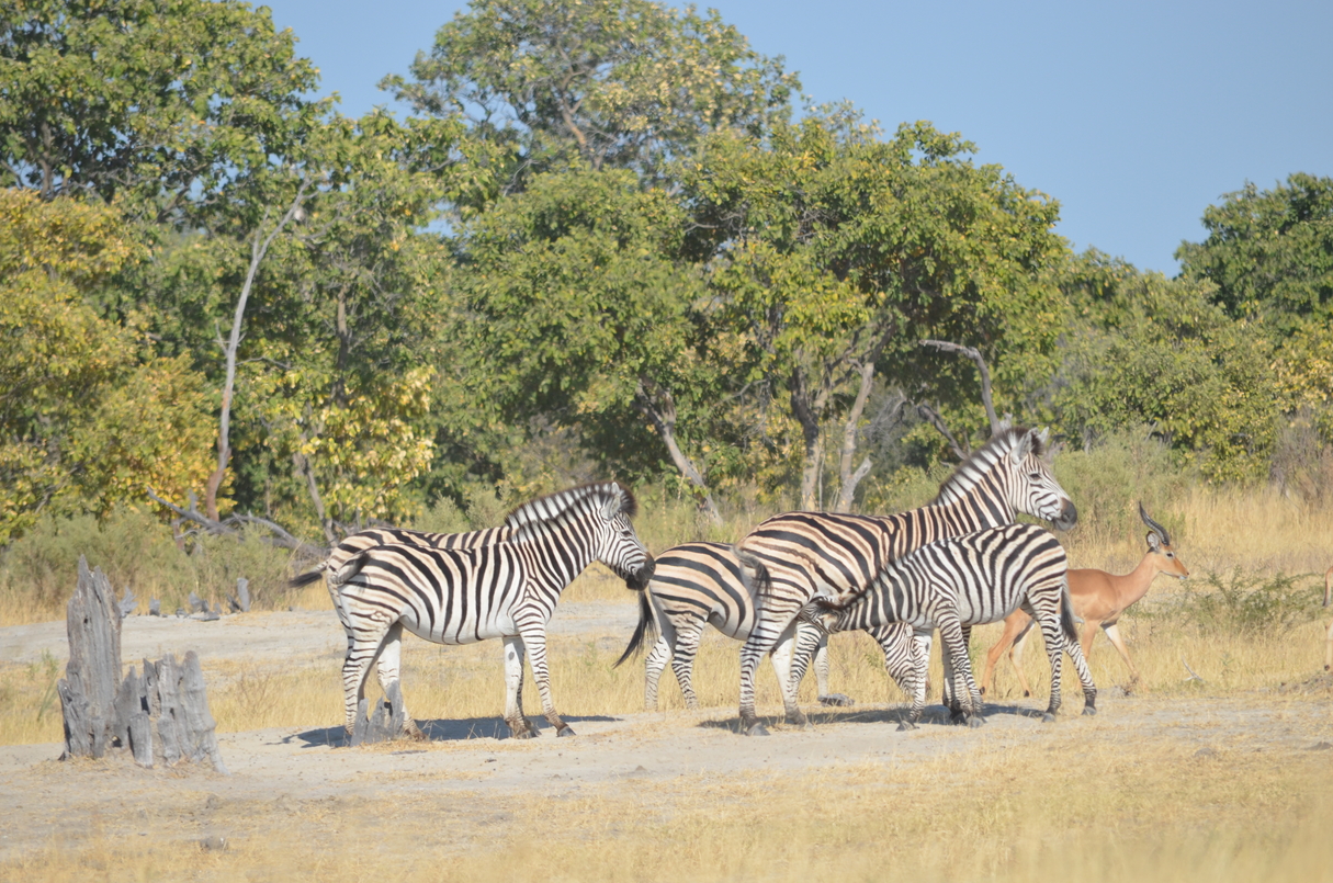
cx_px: 691
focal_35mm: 474
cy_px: 460
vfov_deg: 2.9
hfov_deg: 4.4
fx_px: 17517
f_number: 7.1
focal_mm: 300
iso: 200
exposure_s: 1/800
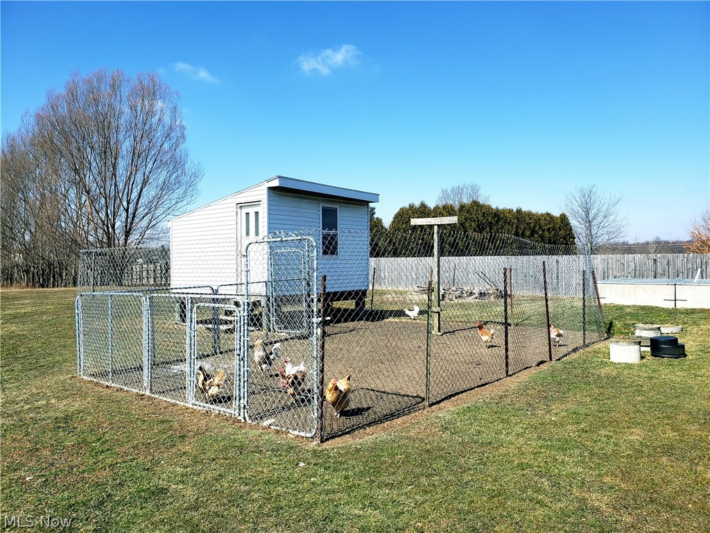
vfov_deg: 53.1
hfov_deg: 67.3
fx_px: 533
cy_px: 266
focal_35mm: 26
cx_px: 355
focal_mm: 4.3
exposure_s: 1/1412
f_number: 2.4
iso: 50
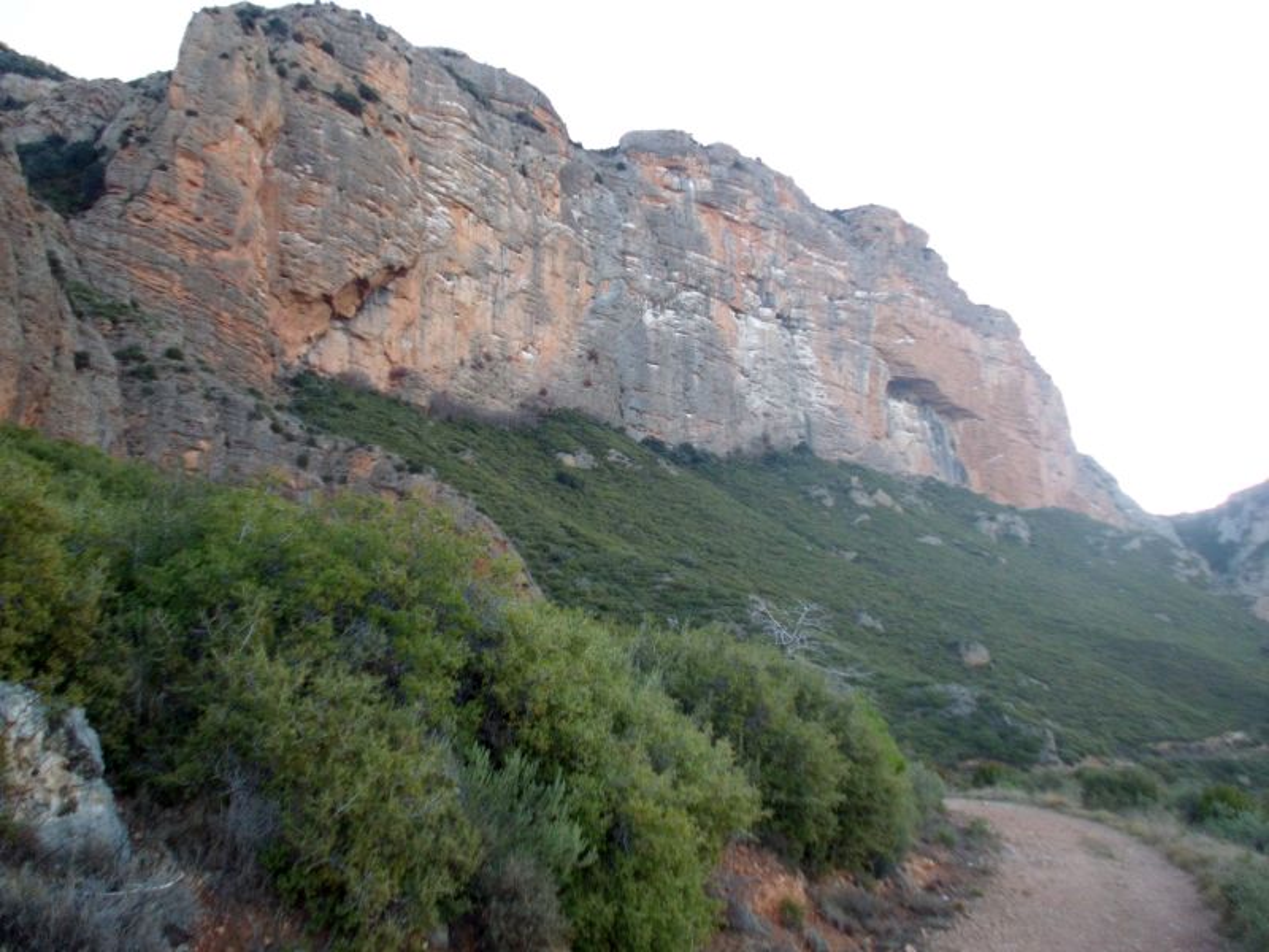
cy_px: 476
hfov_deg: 49.0
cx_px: 634
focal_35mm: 38
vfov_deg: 37.7
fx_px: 1393
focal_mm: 6.9
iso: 200
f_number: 3.9
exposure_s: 1/60
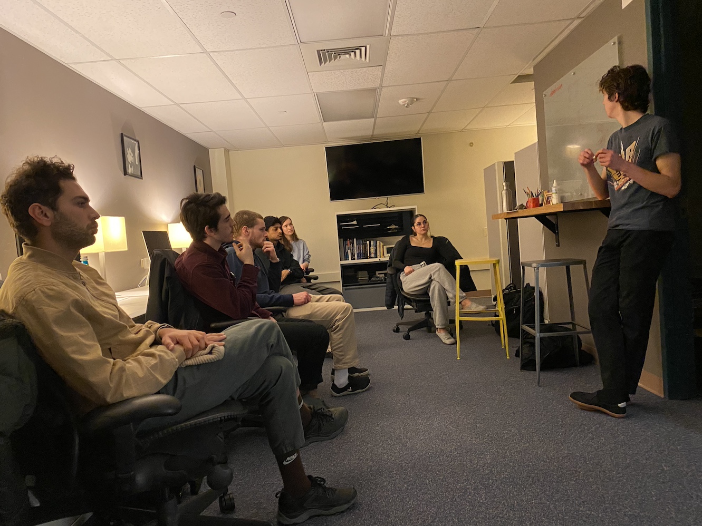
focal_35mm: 26
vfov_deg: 53.1
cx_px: 351
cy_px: 263
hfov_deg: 67.3
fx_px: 527
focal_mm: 4.25
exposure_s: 1/30
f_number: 1.8
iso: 640
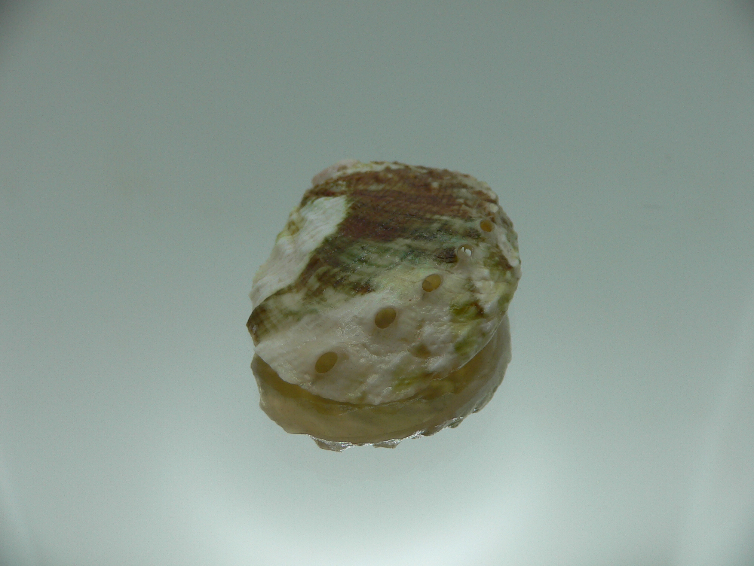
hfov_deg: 52.6
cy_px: 283
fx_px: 762
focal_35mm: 35
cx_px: 377
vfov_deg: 40.7
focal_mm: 4.6
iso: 80
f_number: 3.3
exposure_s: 1/100
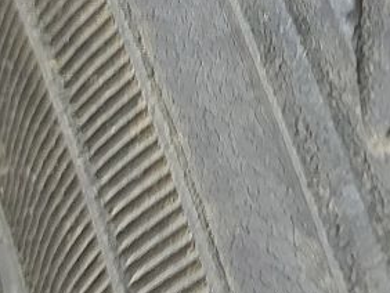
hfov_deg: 16.0
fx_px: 1331
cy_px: 25
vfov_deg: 12.5
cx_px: 468
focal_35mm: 118
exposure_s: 1/33
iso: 250
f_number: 1.8
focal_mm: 5.23
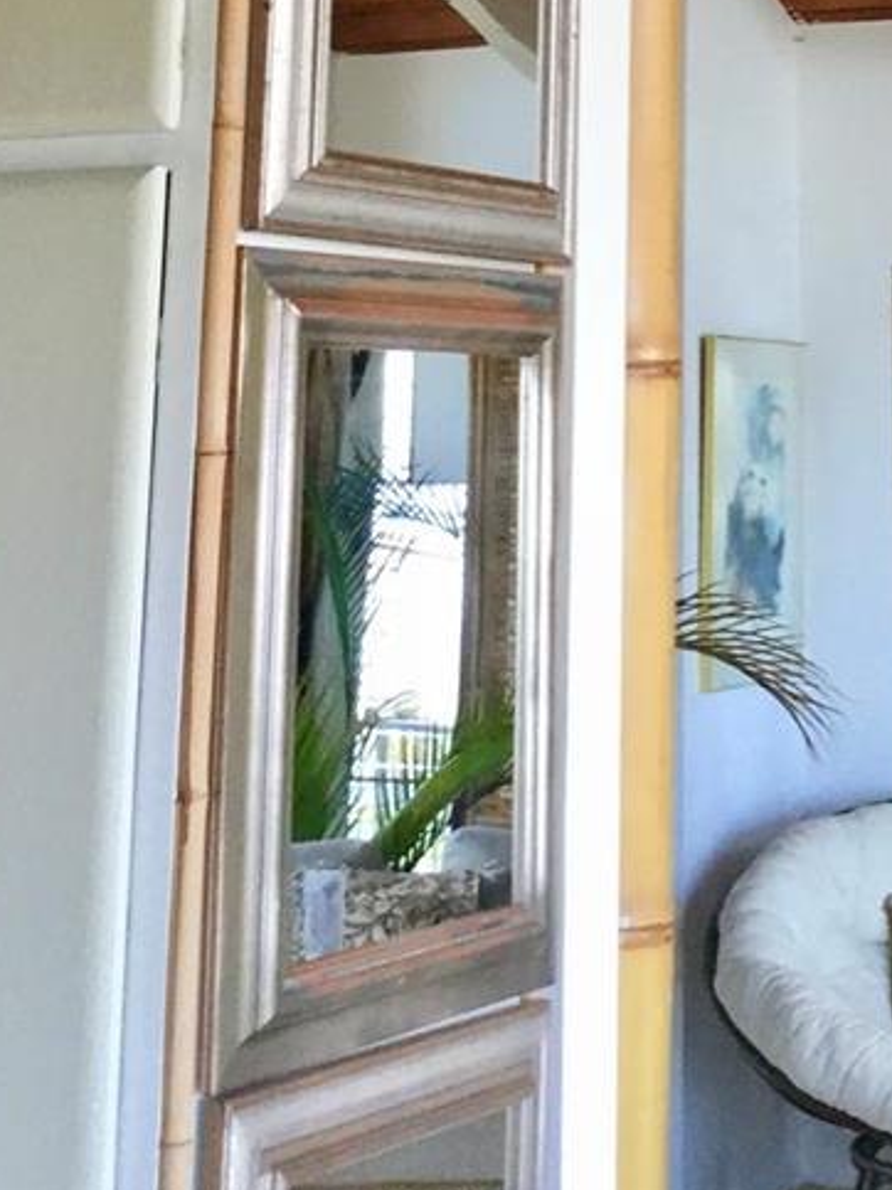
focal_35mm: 77
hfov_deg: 19.0
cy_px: -273
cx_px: 681
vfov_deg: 23.0
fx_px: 2647
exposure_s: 1/30
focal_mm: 3.3
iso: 32
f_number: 2.4
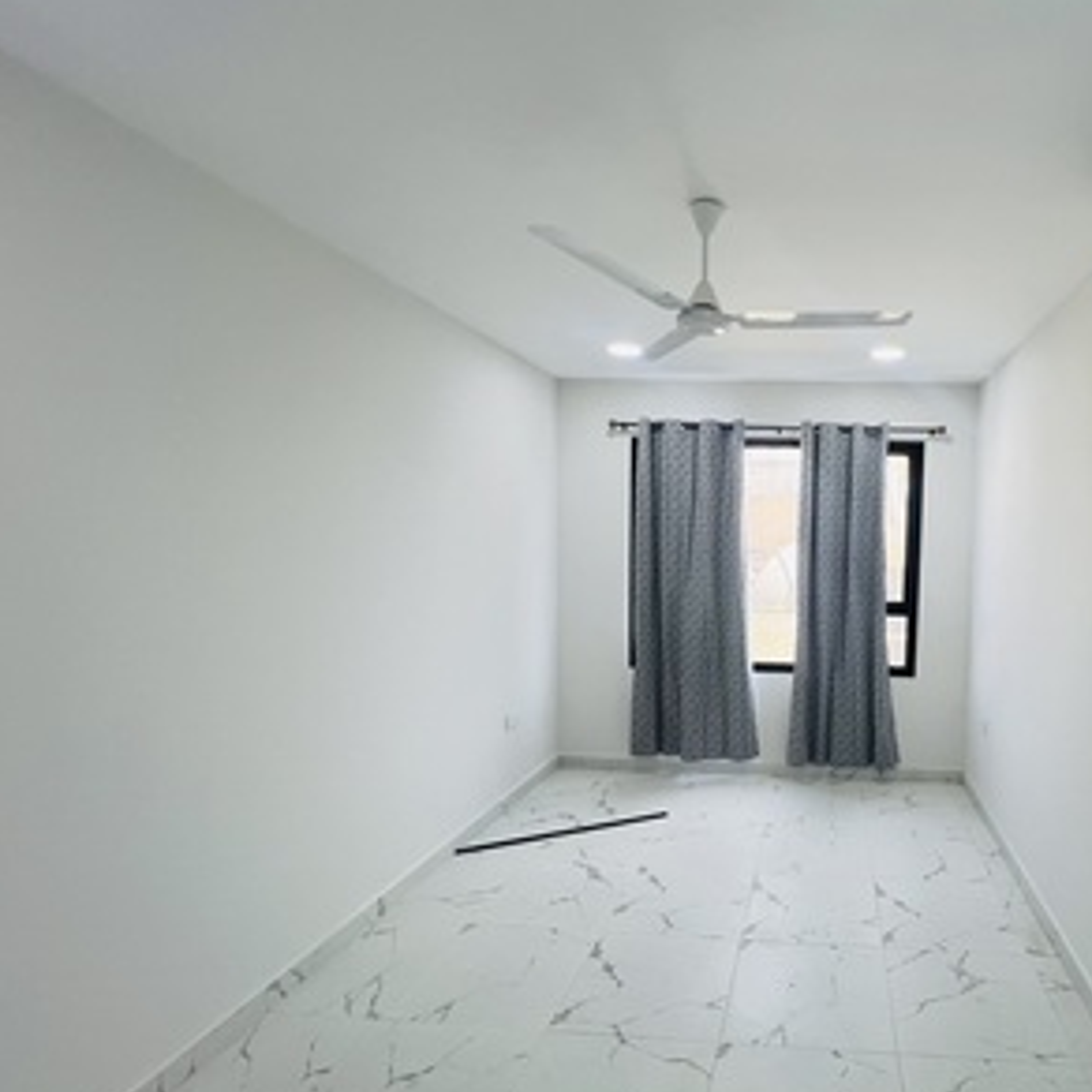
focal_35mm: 18
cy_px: 589
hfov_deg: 76.3
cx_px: 783
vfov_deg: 80.6
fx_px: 642
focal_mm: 1.57
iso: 64
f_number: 1.8
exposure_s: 1/100
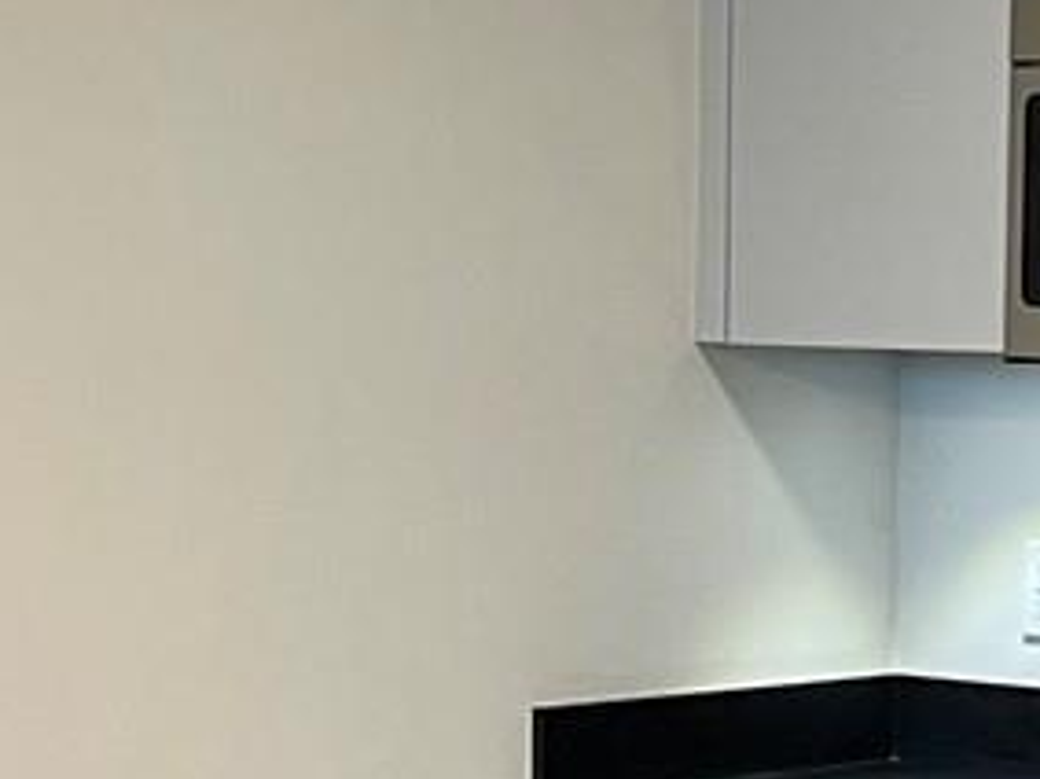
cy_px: 702
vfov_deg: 10.0
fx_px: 4415
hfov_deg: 13.4
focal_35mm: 147
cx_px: 871
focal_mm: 5.1
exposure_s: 1/60
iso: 100
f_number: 1.6
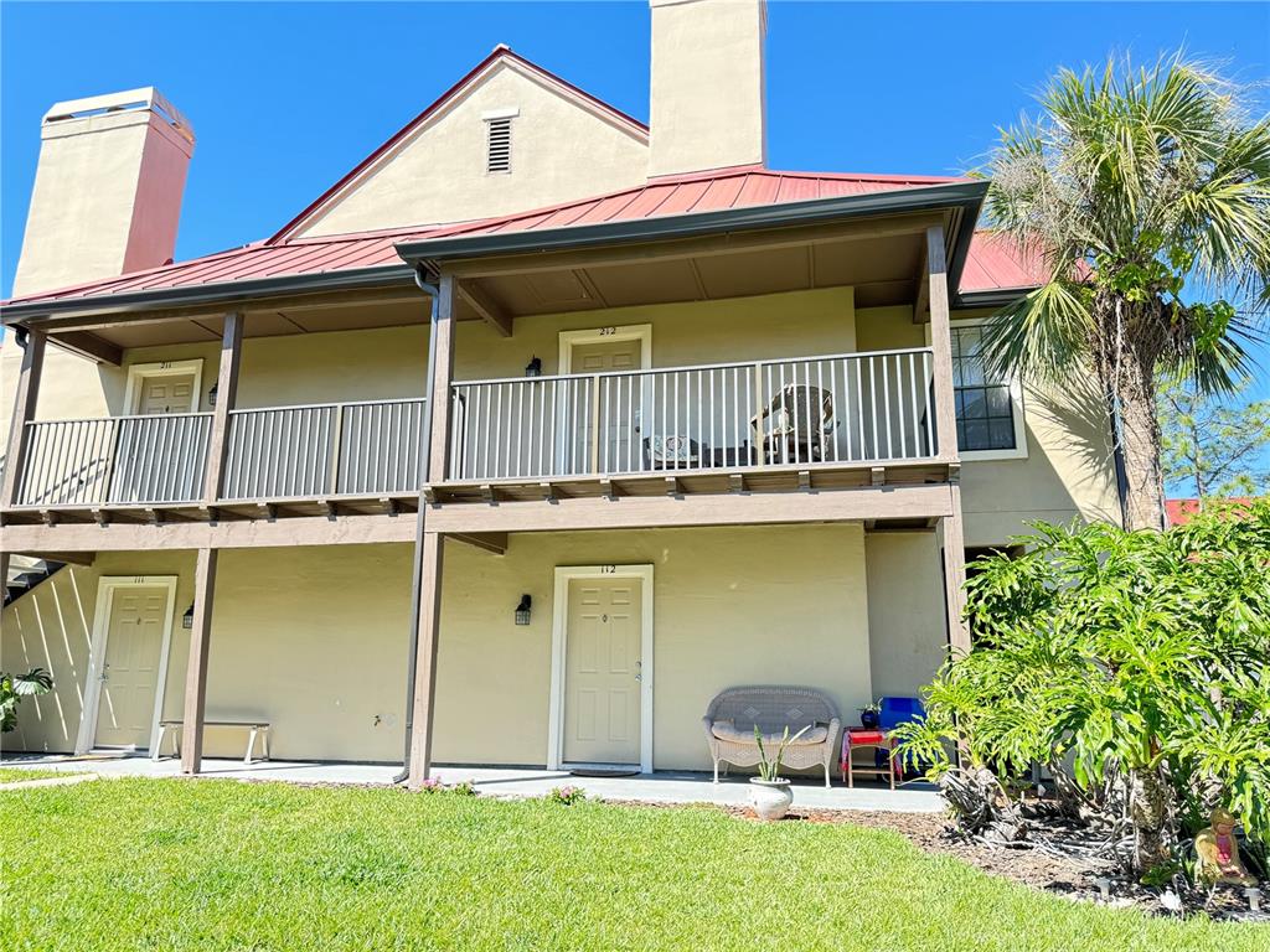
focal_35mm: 24
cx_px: 635
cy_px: 476
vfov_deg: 56.8
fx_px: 881
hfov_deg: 71.6
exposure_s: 1/439
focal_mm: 6.86
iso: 80
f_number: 1.78
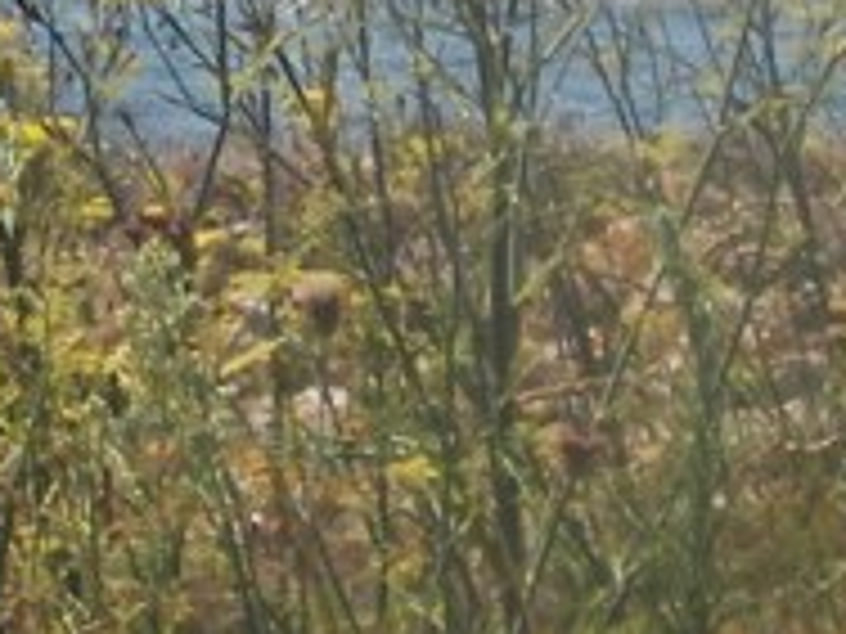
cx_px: 14
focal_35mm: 534
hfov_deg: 3.7
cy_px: -189
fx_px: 13051
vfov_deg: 2.8
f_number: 3.2
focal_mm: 16.3
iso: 50
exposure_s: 1/800
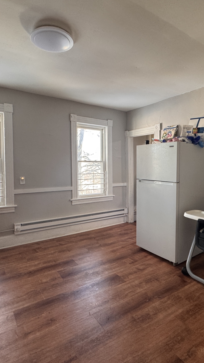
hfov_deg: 53.6
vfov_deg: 83.8
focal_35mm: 21
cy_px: 177
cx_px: 104
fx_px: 202
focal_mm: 2.22
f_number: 2.2
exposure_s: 1/60
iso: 200
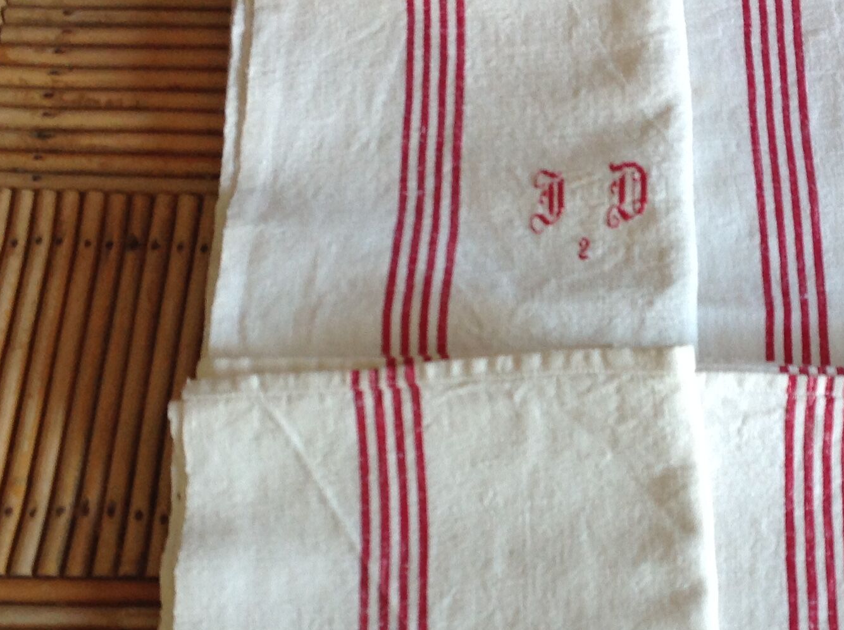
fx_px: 1655
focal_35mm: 68
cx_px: 582
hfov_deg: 28.4
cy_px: 450
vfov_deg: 21.4
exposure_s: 1/15
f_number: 2.4
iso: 100
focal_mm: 4.28
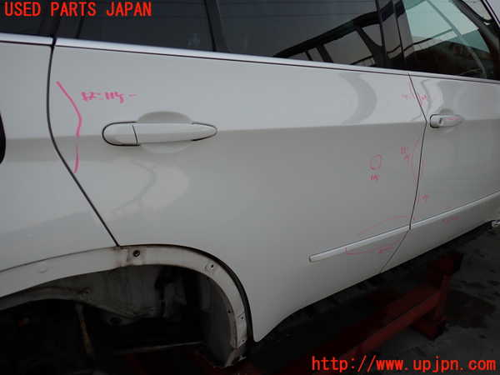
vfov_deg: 46.8
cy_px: 188
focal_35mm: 30
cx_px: 250
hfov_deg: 60.0
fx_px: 433
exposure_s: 1/80
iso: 100
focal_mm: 5.4
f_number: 2.3
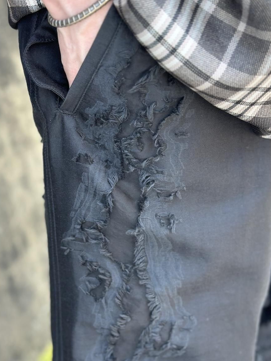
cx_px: 138
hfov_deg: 22.3
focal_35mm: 66
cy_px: 212
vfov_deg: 29.3
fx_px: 689
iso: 100
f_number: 1.78
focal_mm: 6.86
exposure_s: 1/172
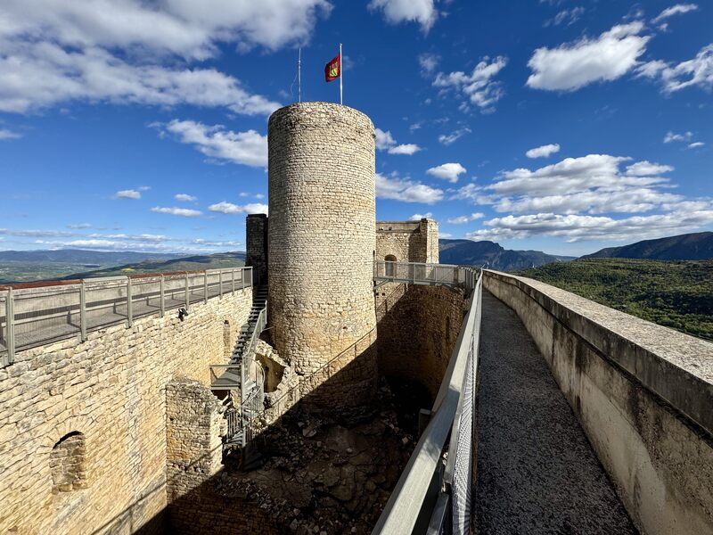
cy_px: 268
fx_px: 288
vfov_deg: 85.7
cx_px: 356
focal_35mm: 14
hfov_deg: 102.1
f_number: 2.2
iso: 50
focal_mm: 2.22
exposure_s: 1/2874
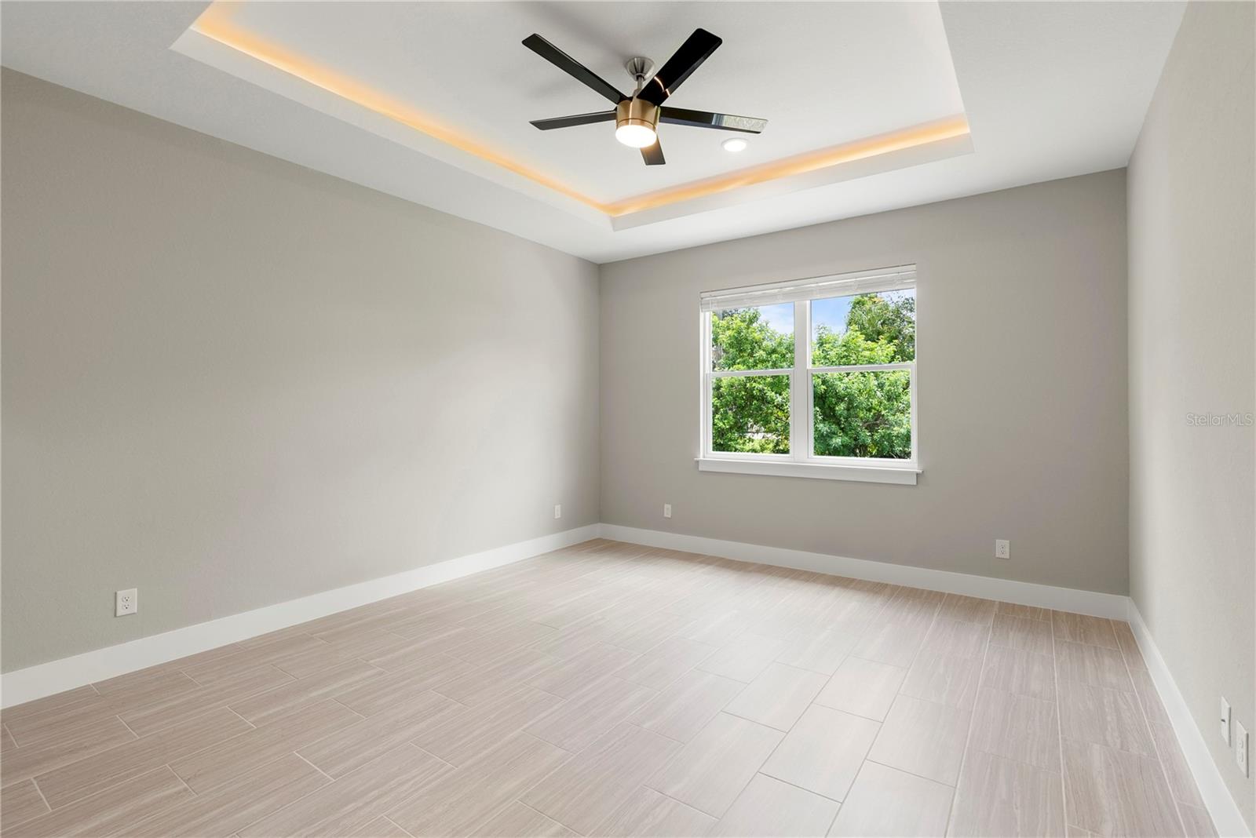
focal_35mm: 16
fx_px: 558
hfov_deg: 96.7
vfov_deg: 73.8
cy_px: 419
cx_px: 628
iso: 125
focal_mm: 16
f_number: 8
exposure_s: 1/2.5
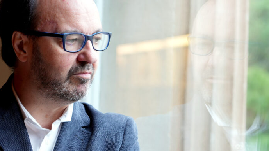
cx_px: 108
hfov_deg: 15.3
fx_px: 999
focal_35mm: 140
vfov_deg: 8.7
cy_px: 86
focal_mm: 90
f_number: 4
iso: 500
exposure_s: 1/125
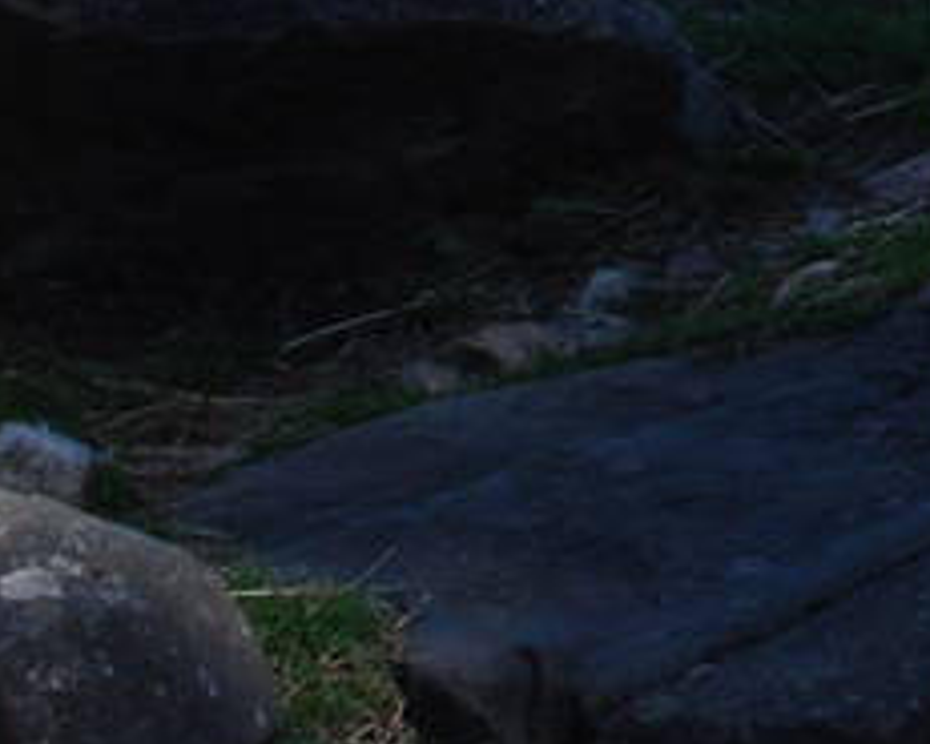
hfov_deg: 3.6
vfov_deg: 2.9
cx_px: 1369
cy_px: -1204
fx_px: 14766
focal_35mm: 536
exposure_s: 1/200
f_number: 7.1
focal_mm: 55
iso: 100
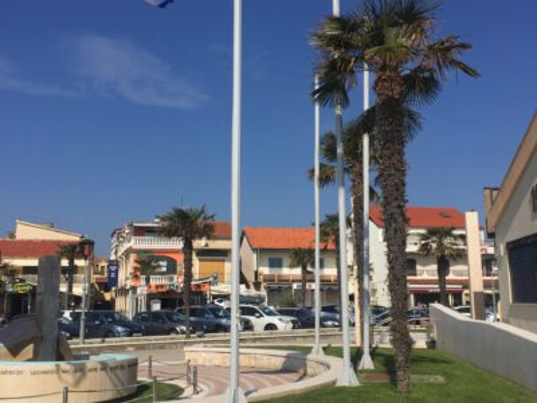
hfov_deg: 61.7
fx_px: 450
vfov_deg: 48.2
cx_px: 268
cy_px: 202
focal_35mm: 29
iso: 32
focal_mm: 4.15
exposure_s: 1/4950
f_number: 2.2
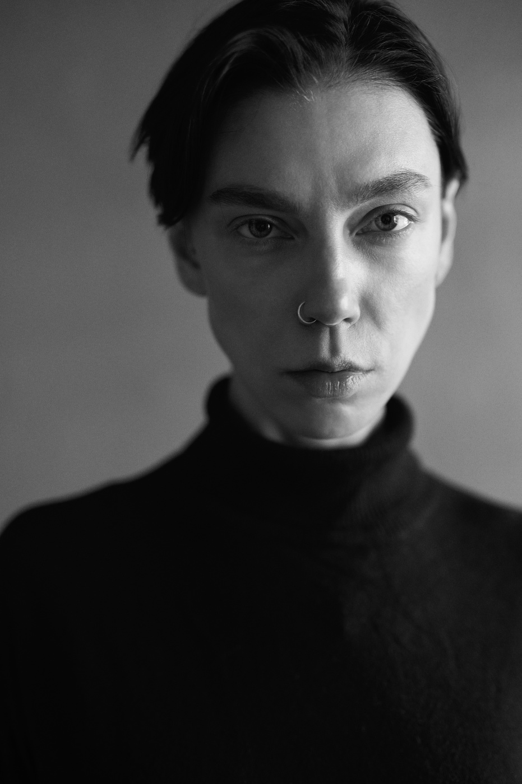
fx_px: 1089
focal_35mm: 50
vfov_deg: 39.6
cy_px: 392
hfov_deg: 26.9
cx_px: 261
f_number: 2
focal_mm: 50
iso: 160
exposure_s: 1/50
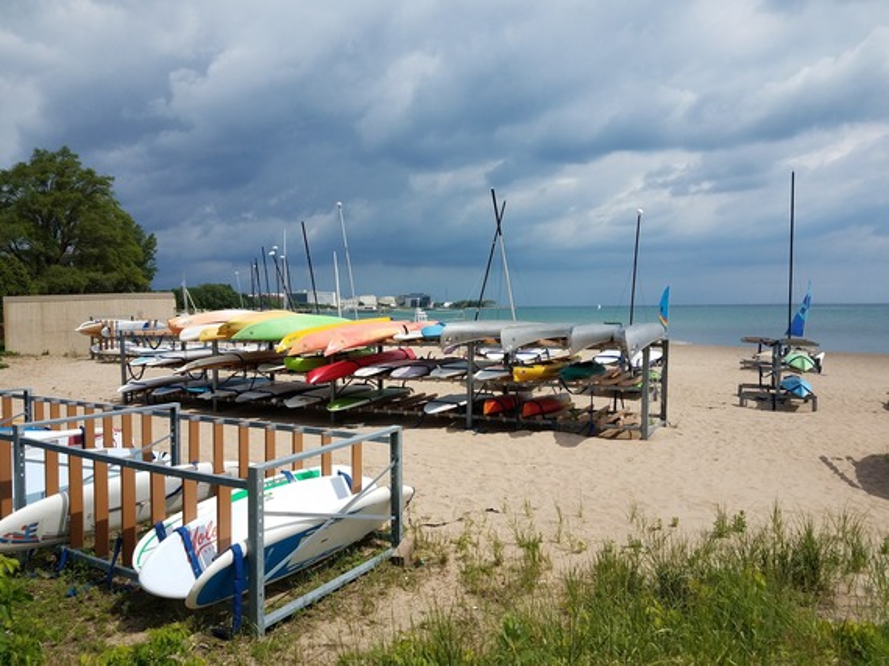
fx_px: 667
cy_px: 333
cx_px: 444
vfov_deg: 53.0
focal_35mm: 26
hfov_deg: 67.3
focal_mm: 4.2
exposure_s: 1/3728
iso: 40
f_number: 1.7
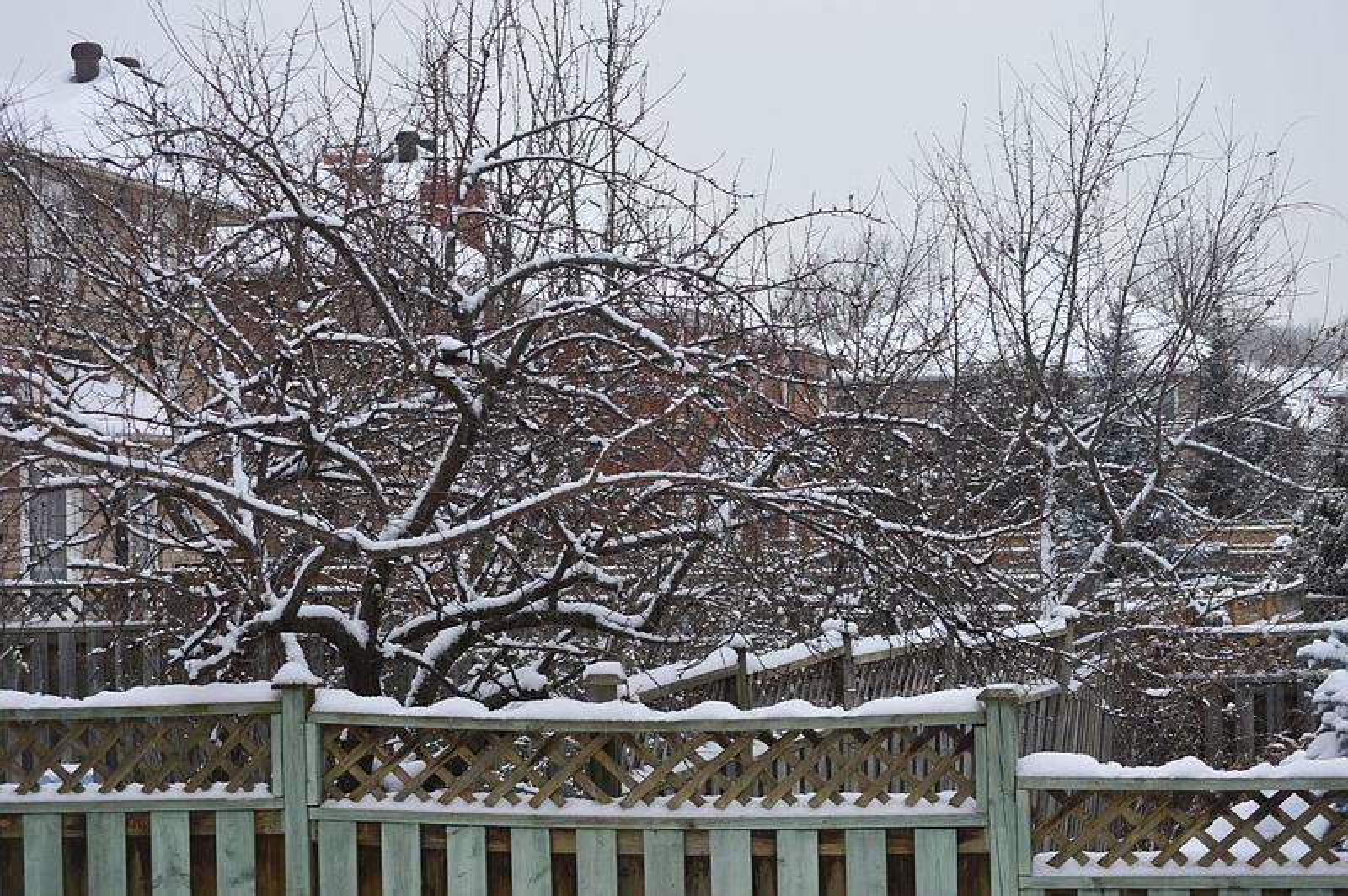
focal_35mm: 82
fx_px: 3087
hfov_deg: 24.6
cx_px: 674
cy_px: 448
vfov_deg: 16.5
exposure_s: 1/50
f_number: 5.6
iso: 100
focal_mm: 55
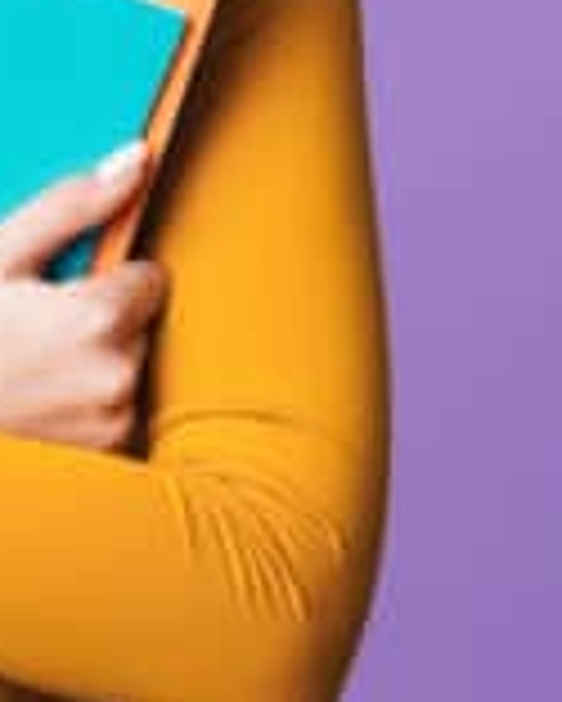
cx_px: -247
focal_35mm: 282
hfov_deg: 5.4
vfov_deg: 6.8
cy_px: -63
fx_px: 5857
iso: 125
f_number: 5.6
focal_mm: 61
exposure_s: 1/125
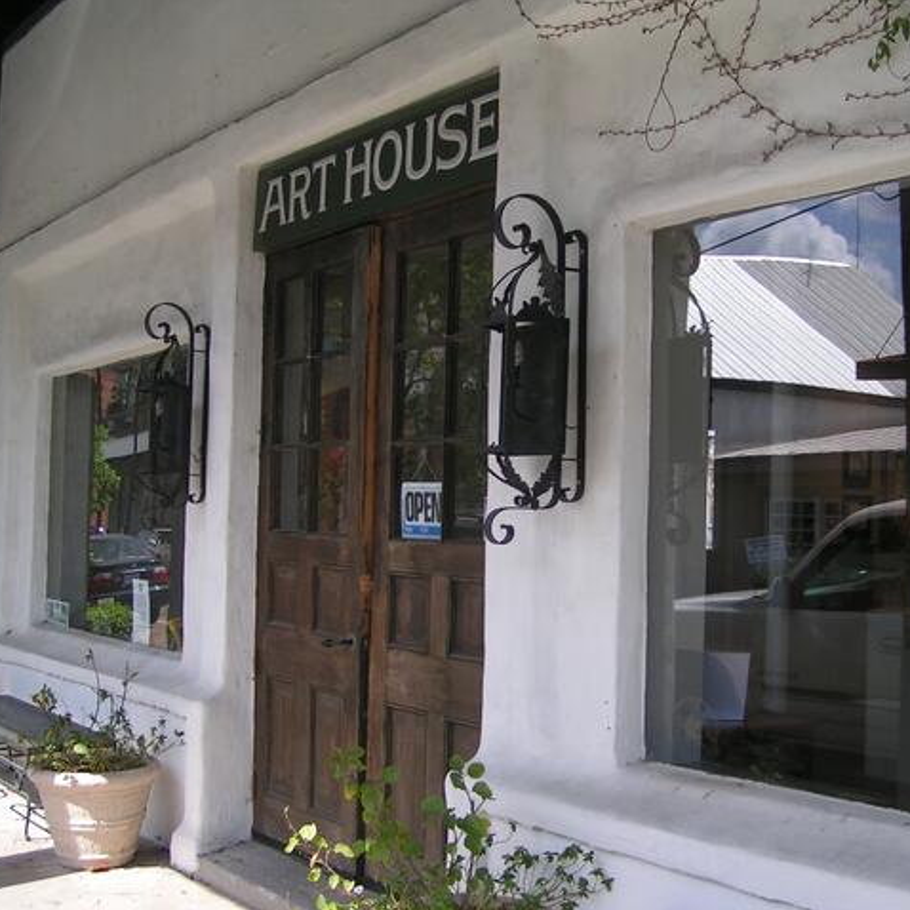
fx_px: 1338
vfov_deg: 37.6
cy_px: 455
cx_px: 504
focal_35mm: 45
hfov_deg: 37.5
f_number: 2.8
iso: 50
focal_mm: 5.8
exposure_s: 1/400
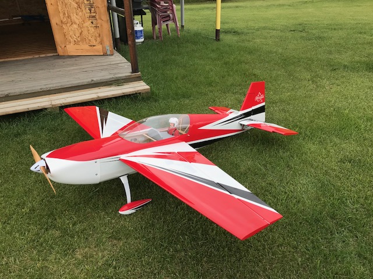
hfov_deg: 63.4
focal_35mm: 28
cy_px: 140
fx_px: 302
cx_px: 186
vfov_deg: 49.7
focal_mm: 3.99
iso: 20
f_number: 1.8
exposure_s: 1/541
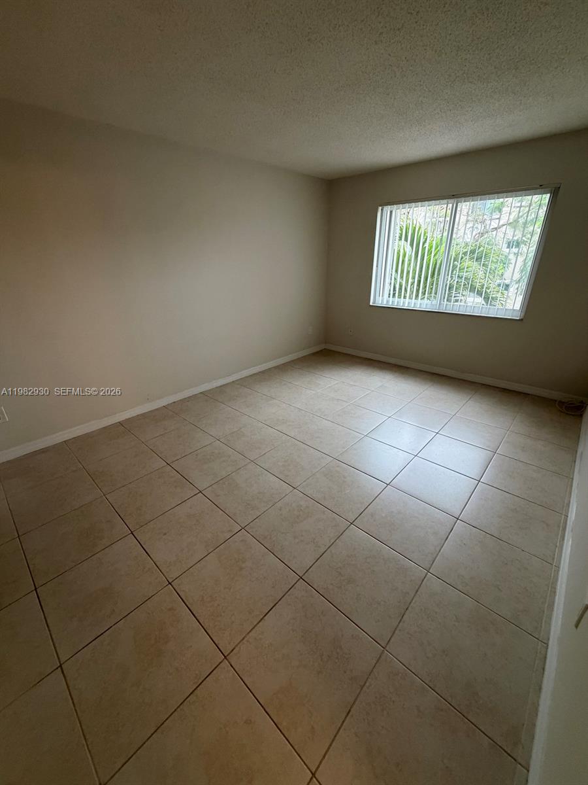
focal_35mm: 14
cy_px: 392
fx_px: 317
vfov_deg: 102.1
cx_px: 294
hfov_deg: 85.7
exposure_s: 1/60
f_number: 2.2
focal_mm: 2.22
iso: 250
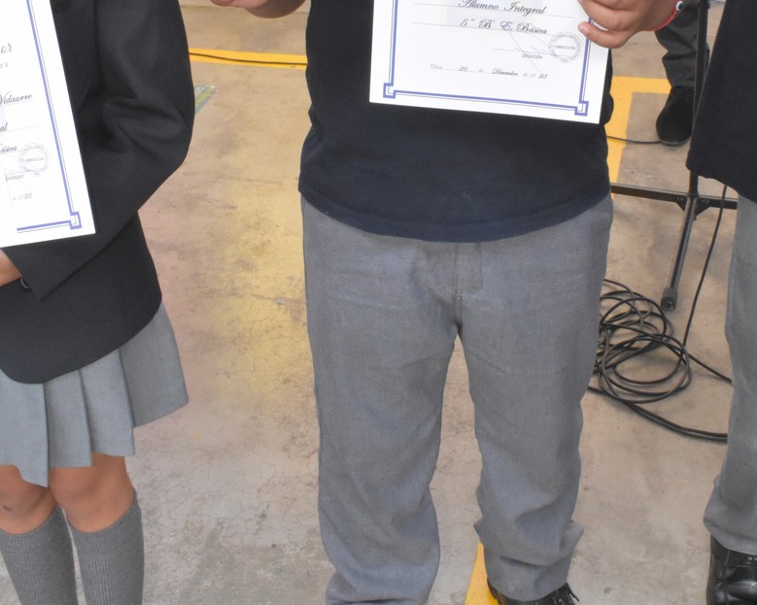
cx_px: 436
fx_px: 1275
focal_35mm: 57
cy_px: 74
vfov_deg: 26.0
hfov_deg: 33.0
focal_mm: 21
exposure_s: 1/200
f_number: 22
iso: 3200
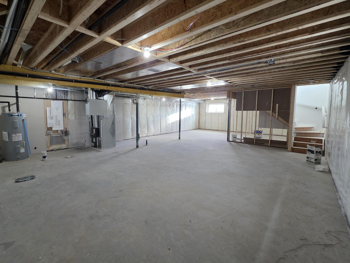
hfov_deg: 97.8
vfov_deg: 81.7
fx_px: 152
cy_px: 126
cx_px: 157
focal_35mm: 15
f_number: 1.9
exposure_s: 1/60
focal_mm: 2.2
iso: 500
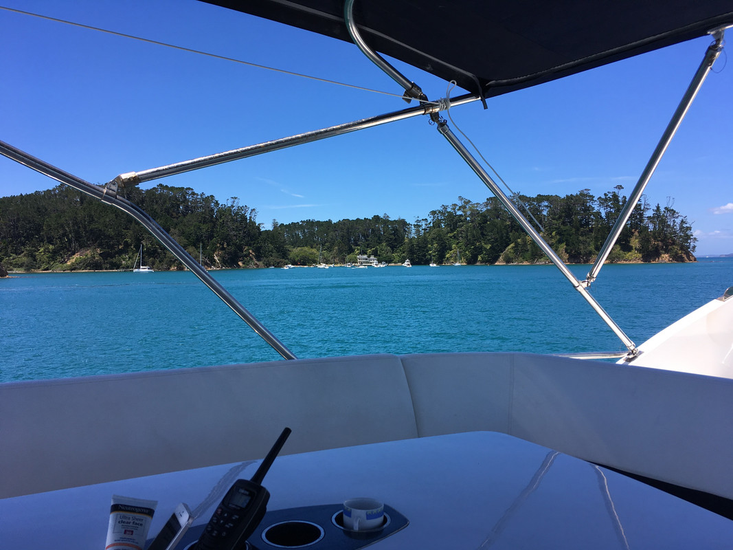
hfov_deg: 61.7
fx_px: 614
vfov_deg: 48.2
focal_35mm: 29
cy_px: 275
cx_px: 366
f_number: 2.2
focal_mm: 4.15
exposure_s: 1/1374
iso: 25
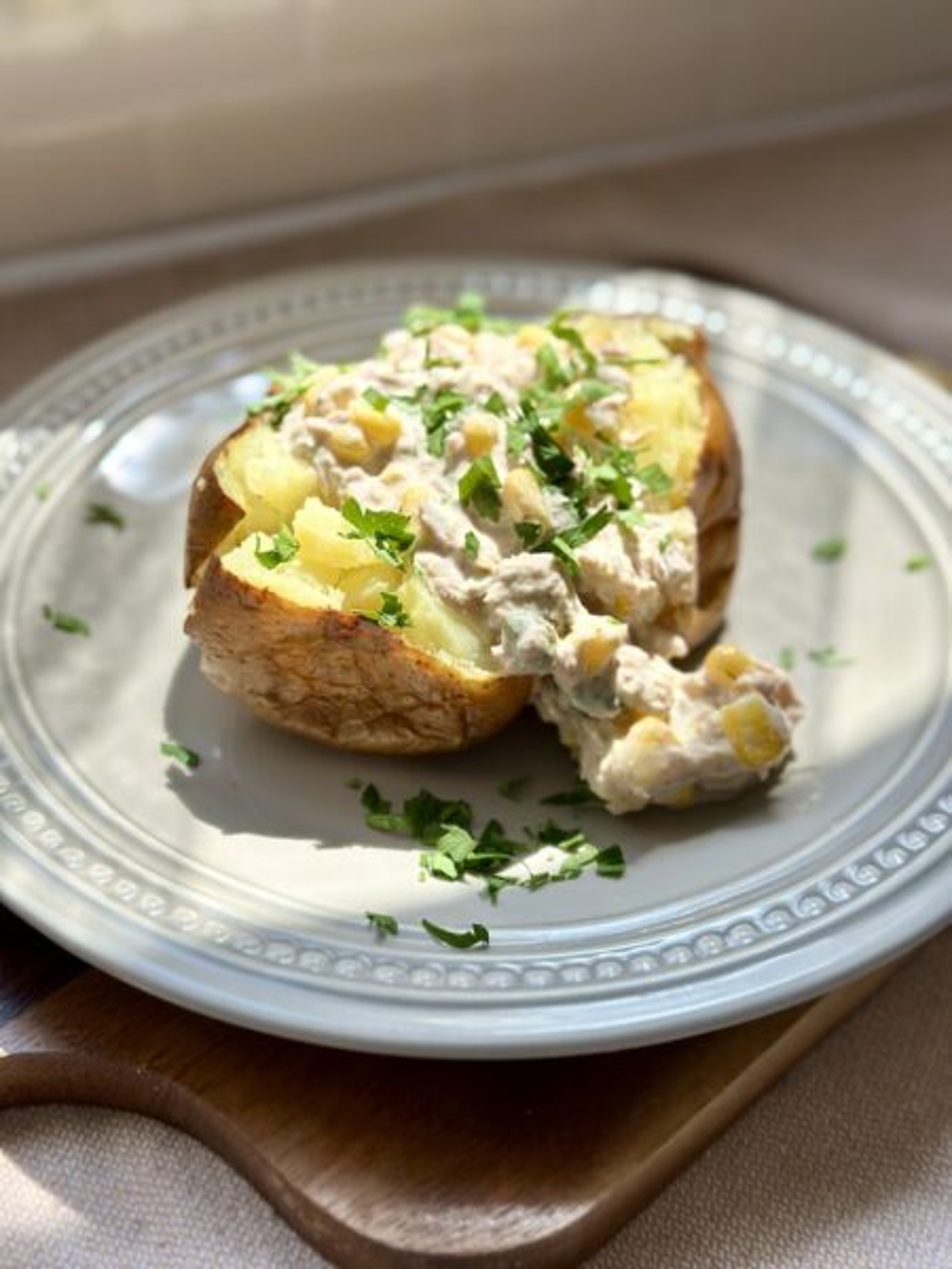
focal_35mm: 48
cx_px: 476
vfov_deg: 39.7
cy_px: 634
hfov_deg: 30.3
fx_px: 1760
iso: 80
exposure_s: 1/1433
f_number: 1.78
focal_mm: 6.86
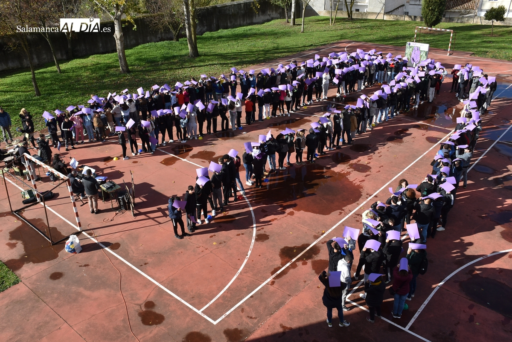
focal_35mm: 30
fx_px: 427
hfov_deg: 61.9
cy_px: 171
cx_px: 256
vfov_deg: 43.7
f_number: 9
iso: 200
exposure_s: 1/320
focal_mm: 20
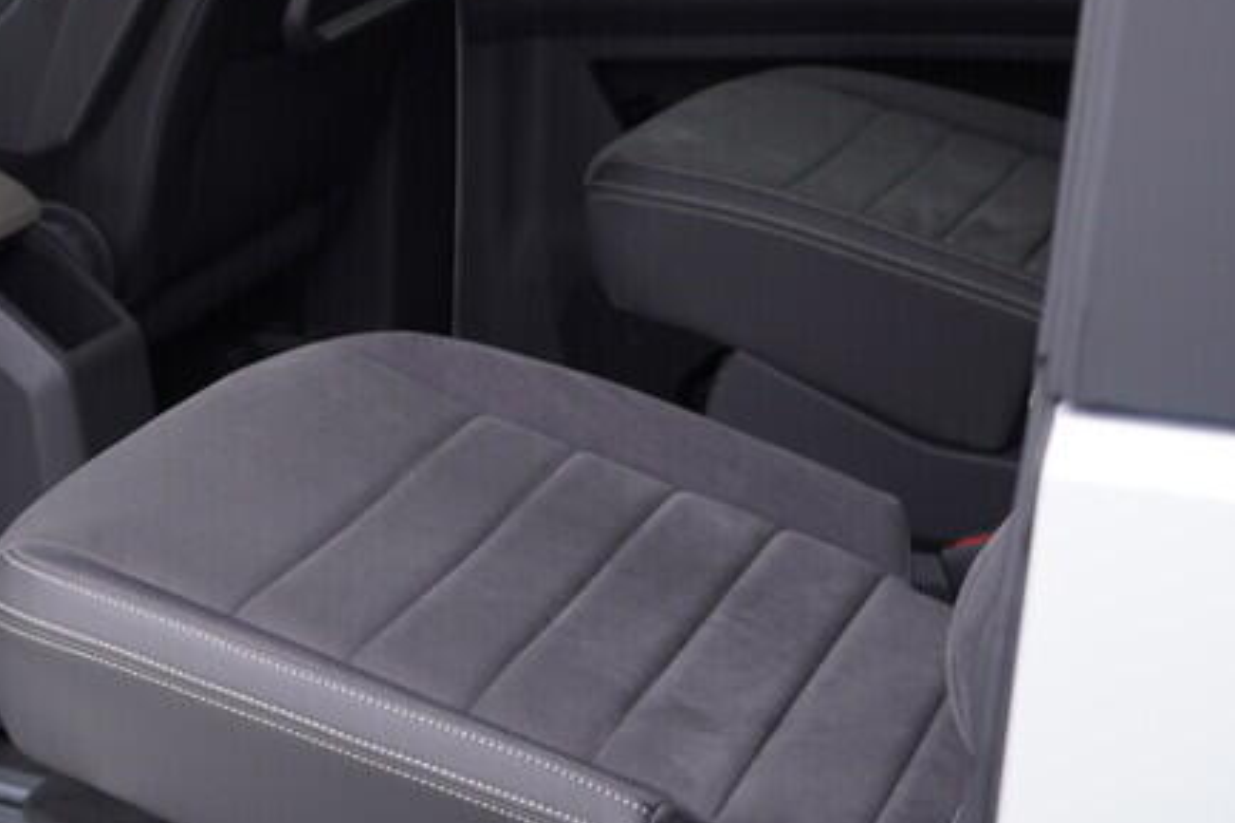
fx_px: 2915
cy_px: -27
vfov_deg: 15.7
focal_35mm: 85
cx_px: 68
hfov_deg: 23.2
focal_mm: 24
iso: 125
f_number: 3.2
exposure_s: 1/50
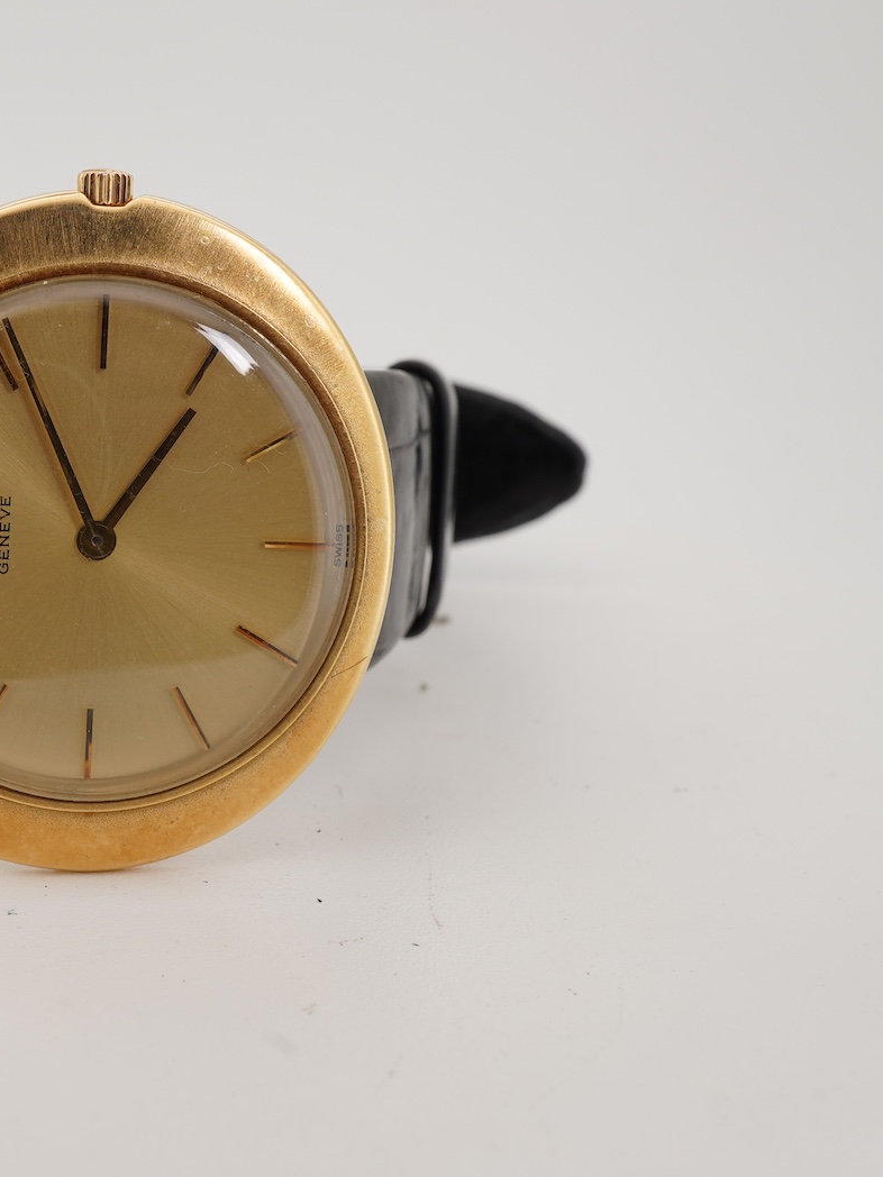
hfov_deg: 22.1
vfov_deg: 29.8
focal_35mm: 65
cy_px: 588
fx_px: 2211
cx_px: 100
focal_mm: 30
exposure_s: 1/160
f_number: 22
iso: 160
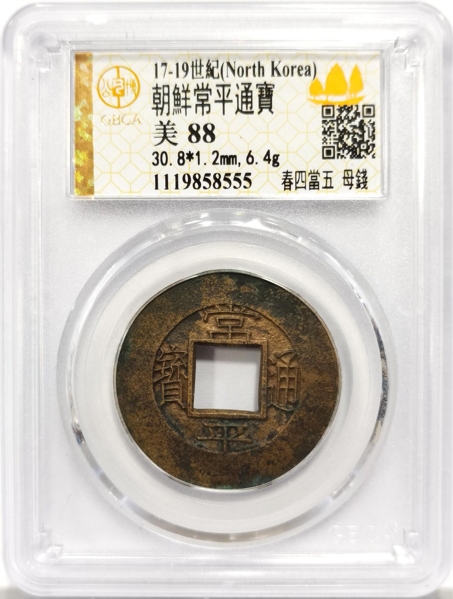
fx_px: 937
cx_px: 226
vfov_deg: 35.4
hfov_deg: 27.2
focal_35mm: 54
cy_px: 300
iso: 200
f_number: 16
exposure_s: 1/100
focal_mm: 5.56
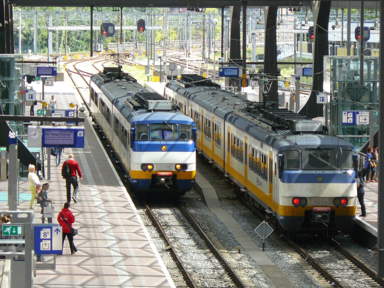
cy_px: 144
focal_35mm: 216
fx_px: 2396
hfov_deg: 9.2
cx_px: 192
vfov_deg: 6.9
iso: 200
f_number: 3.3
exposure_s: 1/500
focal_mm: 35.9
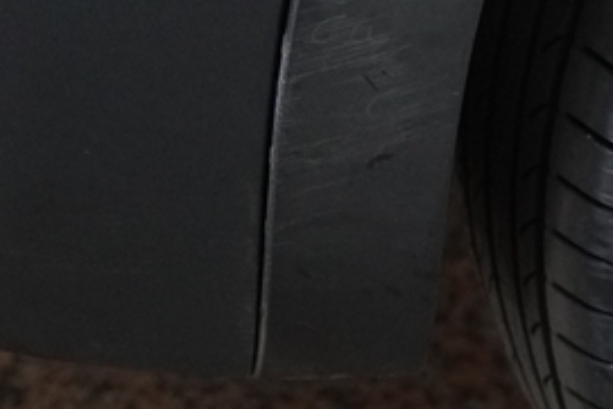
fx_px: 2997
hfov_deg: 11.0
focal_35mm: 176
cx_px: 1081
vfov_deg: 7.8
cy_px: 42
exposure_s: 1/160
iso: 3200
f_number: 2.8
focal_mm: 31
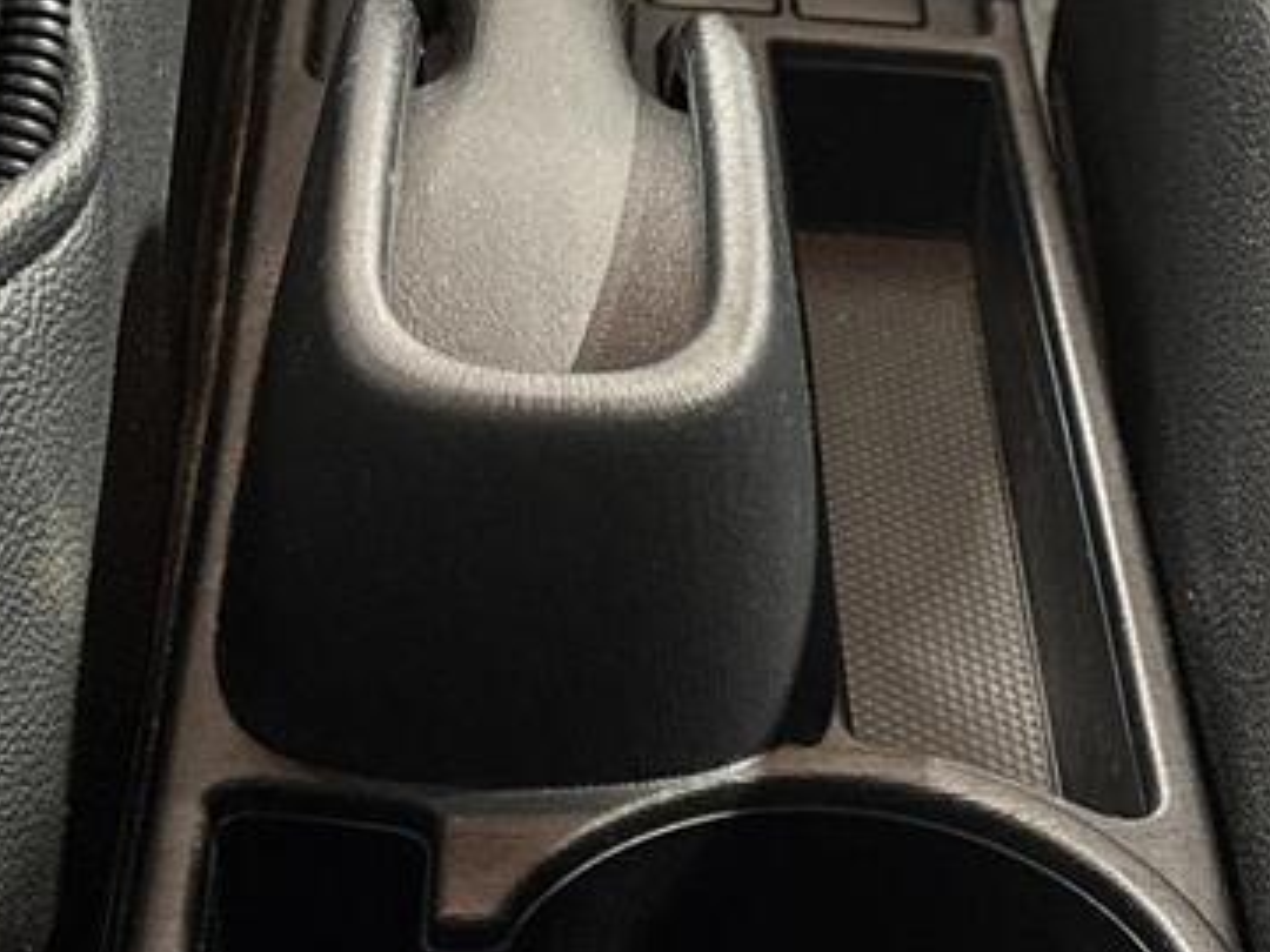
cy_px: 543
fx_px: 3816
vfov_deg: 14.2
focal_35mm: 104
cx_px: 1132
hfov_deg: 18.6
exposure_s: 1/15
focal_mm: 5.96
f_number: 1.6
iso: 1250
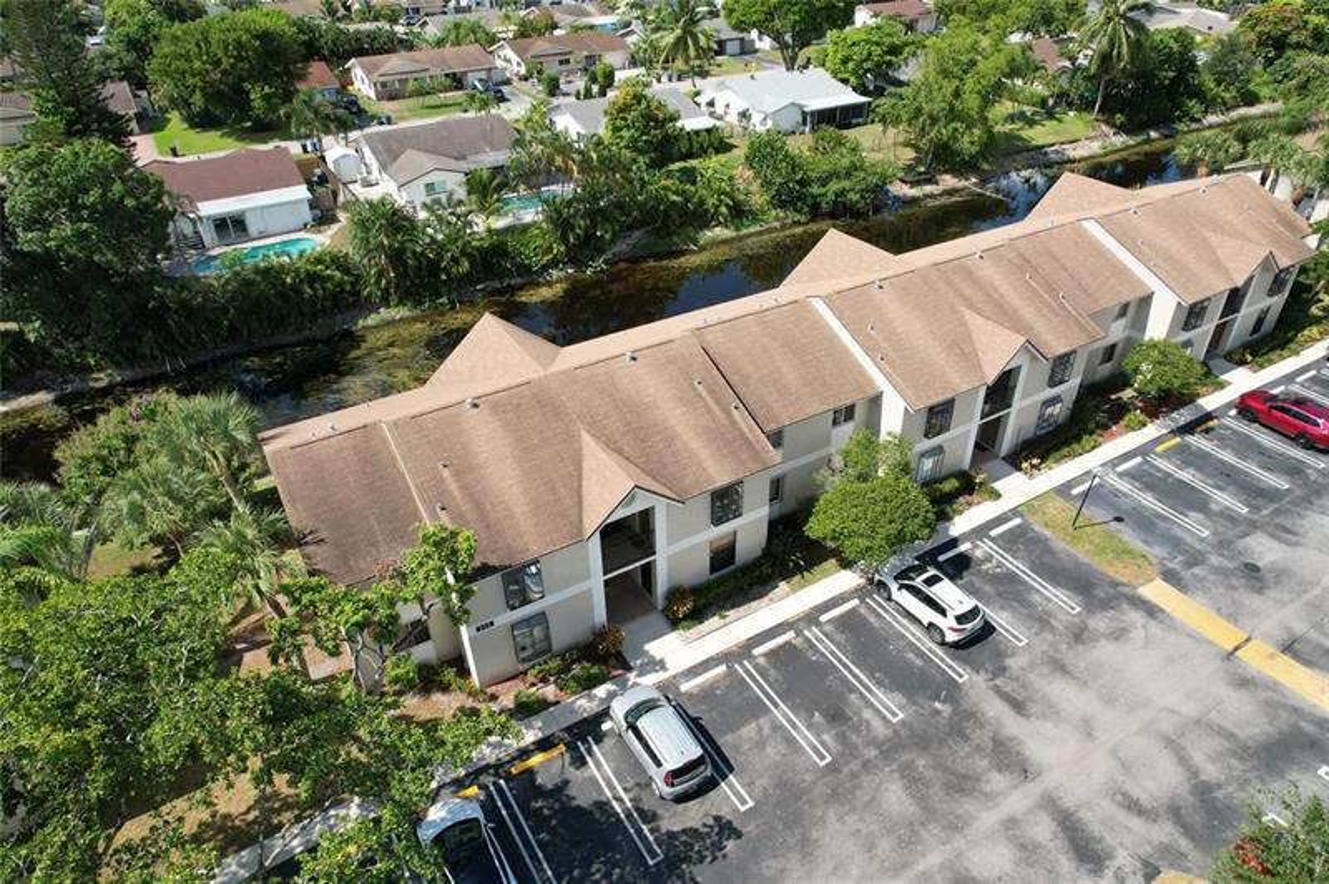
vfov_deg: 57.1
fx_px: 811
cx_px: 664
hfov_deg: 78.6
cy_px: 442
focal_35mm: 22
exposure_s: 1/1600
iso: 130
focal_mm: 8.38
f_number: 2.8
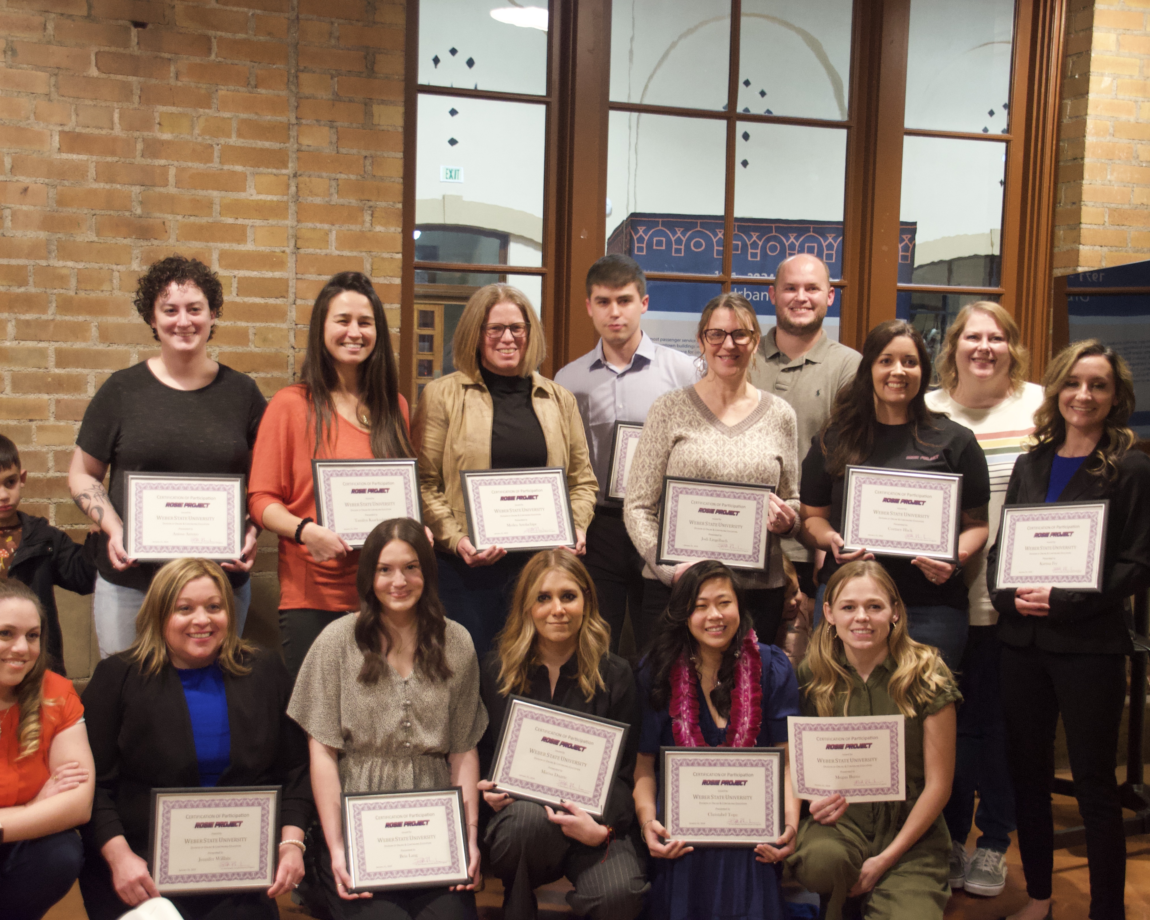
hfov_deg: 39.9
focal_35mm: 47
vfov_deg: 32.4
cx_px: 553
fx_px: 1585
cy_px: 456
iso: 2800
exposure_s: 1/30
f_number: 4
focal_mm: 27
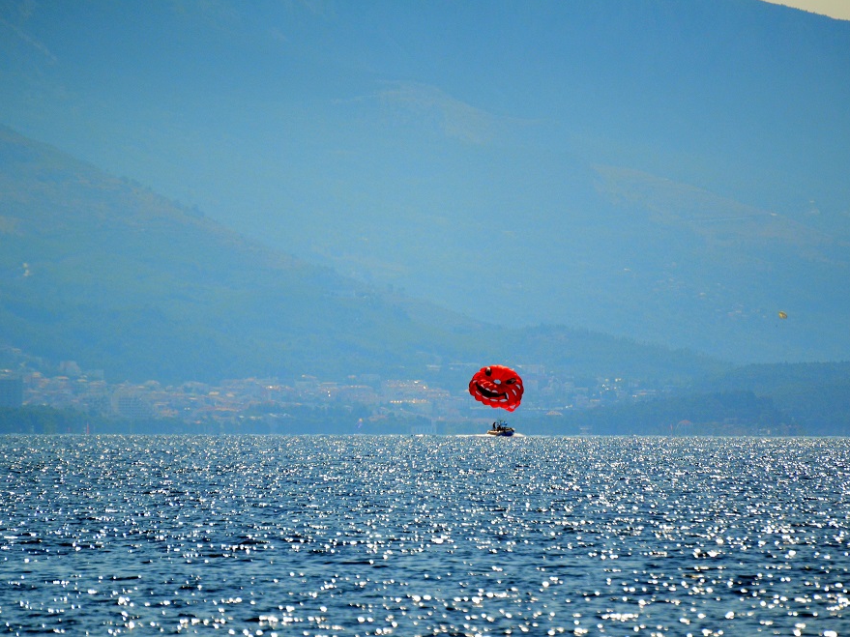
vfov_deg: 3.0
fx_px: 12055
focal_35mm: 491
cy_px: 319
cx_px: 420
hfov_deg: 4.0
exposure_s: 1/8000
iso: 1100
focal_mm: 300
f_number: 5.6
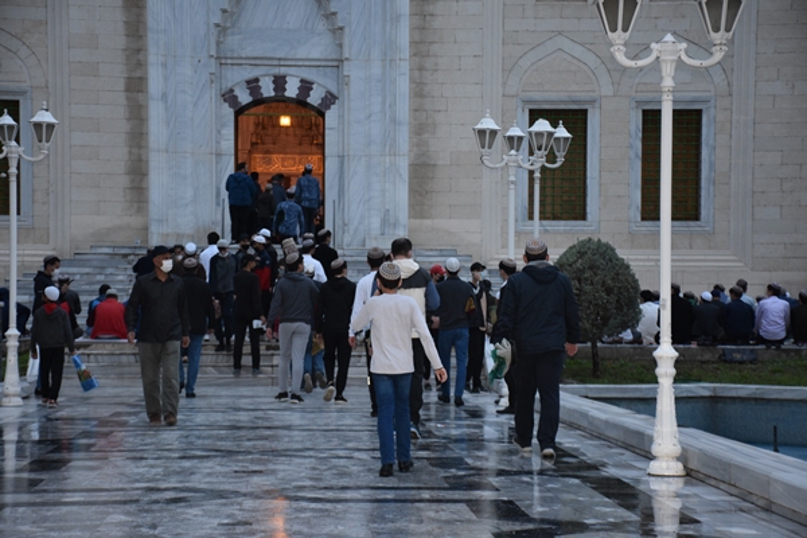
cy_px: 269
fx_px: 2219
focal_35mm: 99
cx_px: 404
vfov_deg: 13.8
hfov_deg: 20.6
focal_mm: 66
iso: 1250
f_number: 5
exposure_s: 1/60
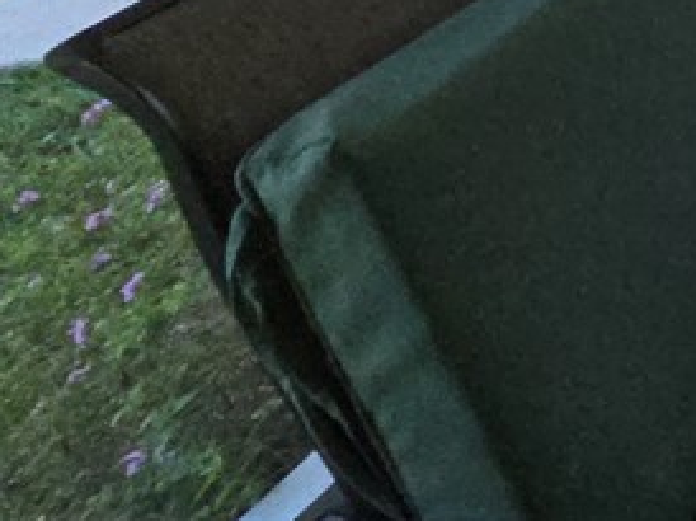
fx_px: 1527
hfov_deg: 15.5
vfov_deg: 16.3
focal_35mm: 76
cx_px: 1623
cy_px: -409
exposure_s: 1/359
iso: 160
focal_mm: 2.2
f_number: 2.2
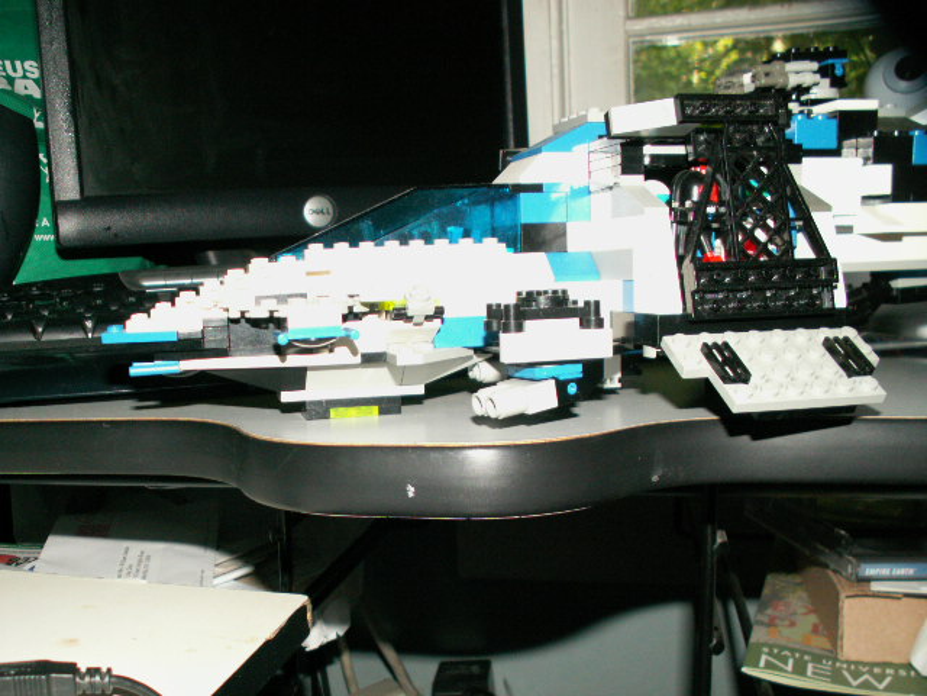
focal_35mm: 35
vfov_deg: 40.7
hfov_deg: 52.6
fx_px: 937
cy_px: 348
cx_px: 464
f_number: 2.8
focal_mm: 5.86
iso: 160
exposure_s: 1/40
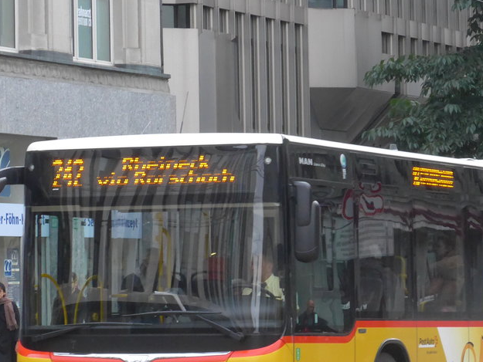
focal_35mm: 238
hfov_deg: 8.3
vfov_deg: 6.2
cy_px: 240
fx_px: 3321
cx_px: 301
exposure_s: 1/400
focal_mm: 24.3
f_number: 5.2
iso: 500
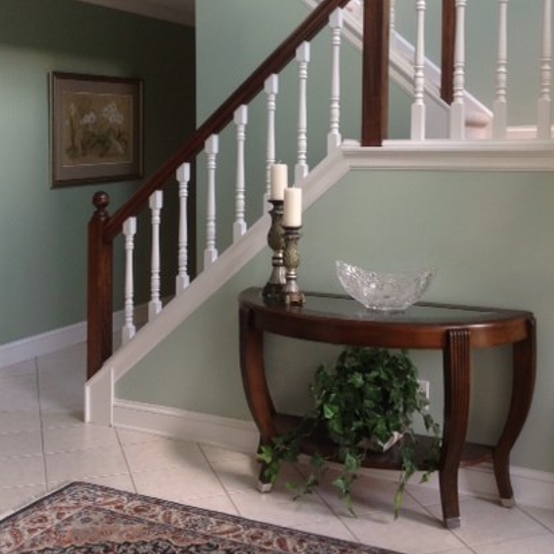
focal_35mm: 48
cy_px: 171
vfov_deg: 34.9
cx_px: 285
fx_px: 869
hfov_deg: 35.4
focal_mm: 4.28
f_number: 2.4
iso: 64
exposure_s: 1/30
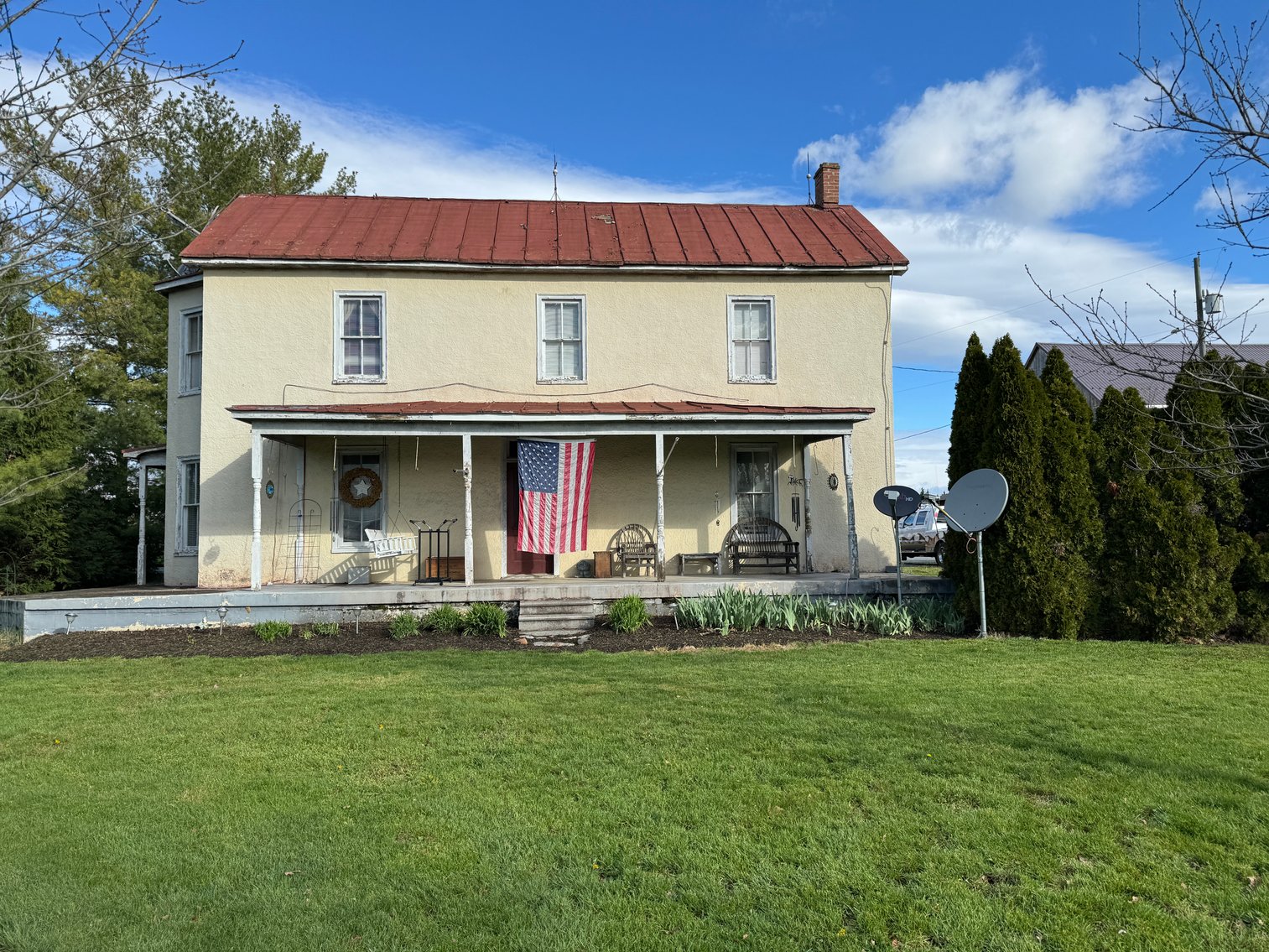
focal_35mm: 24
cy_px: 476
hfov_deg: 71.6
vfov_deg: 56.8
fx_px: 880
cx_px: 634
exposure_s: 1/3597
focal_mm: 6.86
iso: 80
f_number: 1.78
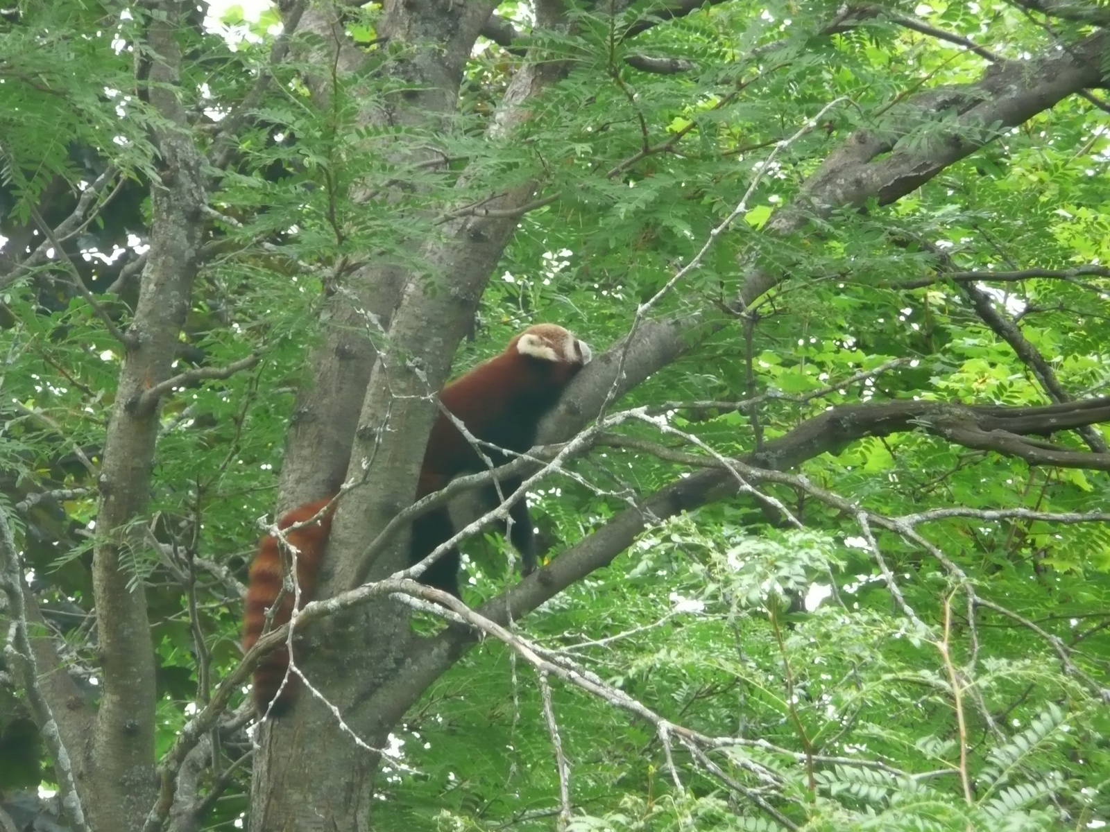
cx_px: 555
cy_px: 416
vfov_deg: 5.3
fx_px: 8979
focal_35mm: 280
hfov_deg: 7.1
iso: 320
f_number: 4.9
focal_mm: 46
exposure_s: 1/60
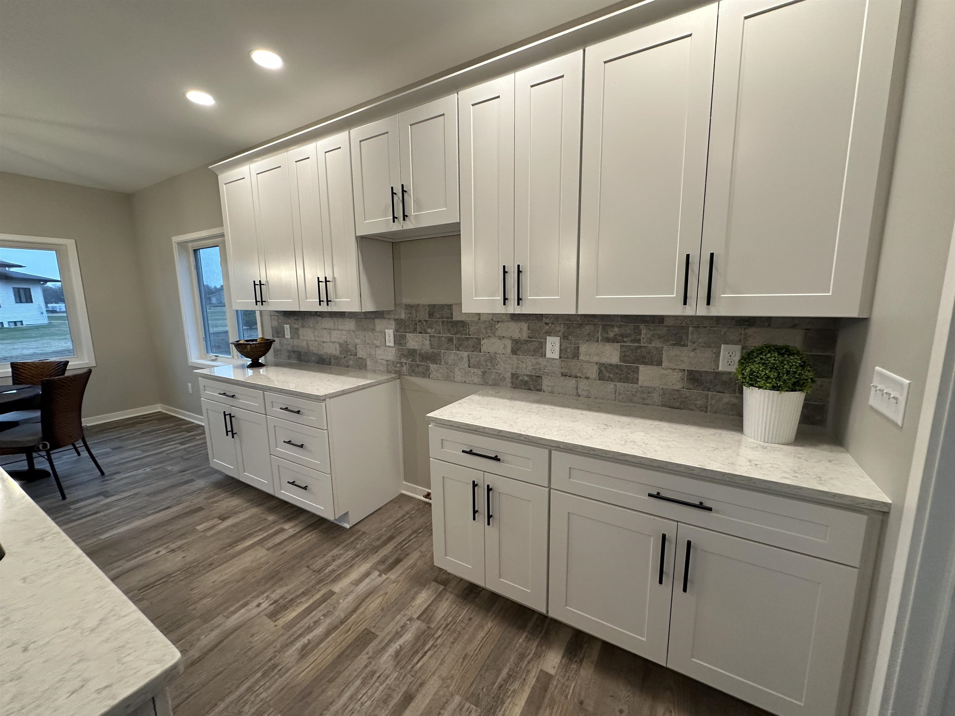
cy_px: 358
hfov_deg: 102.1
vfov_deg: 85.7
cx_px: 478
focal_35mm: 14
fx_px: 386
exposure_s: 1/120
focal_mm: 2.22
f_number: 2.2
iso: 200
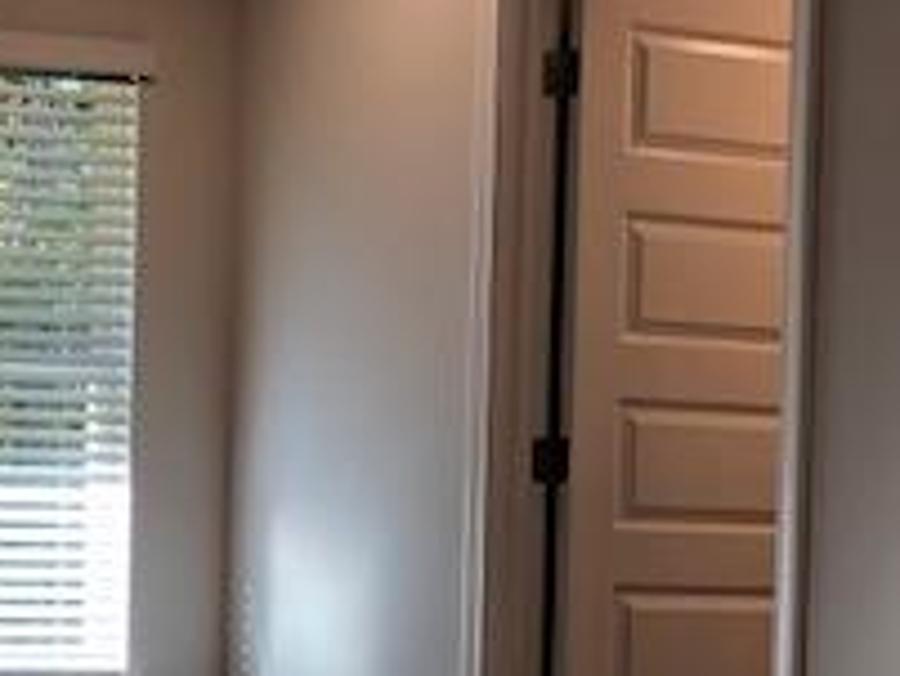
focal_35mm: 89
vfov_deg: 16.3
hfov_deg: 20.6
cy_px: 676
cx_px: -175
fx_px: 2315
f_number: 1.8
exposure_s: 1/120
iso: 50
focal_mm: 4
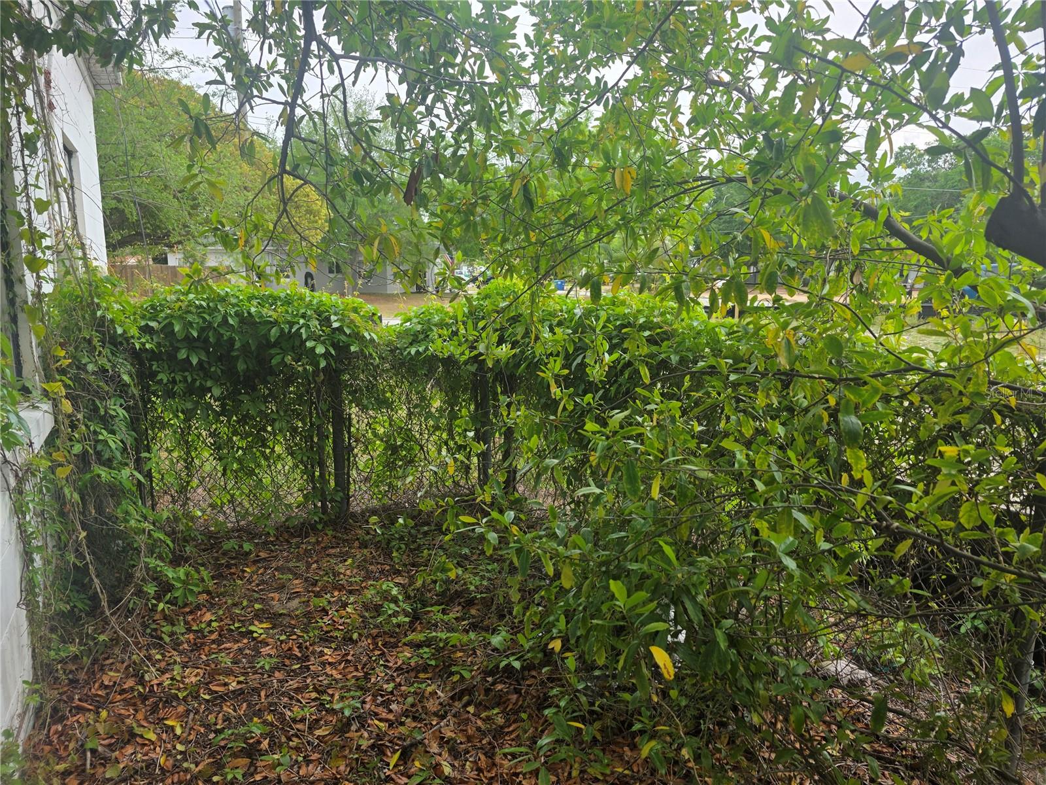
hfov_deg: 73.9
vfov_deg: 58.9
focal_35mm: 23
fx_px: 695
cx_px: 523
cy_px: 392
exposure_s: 1/1925
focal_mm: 6.3
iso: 80
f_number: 1.7
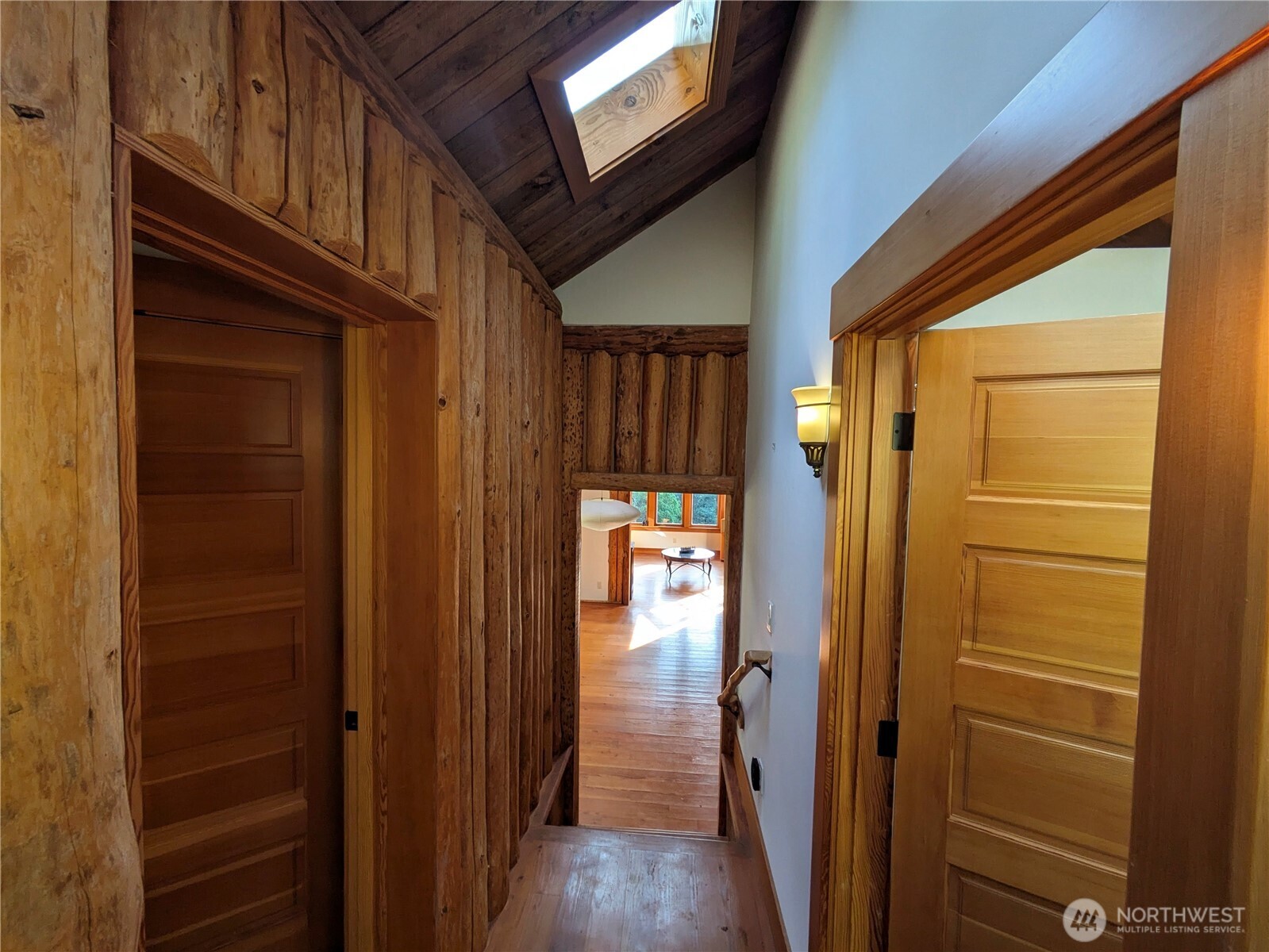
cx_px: 634
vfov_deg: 85.7
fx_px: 513
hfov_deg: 102.1
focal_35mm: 14
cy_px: 476
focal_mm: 1.83
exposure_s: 1/60
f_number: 2.2
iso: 79
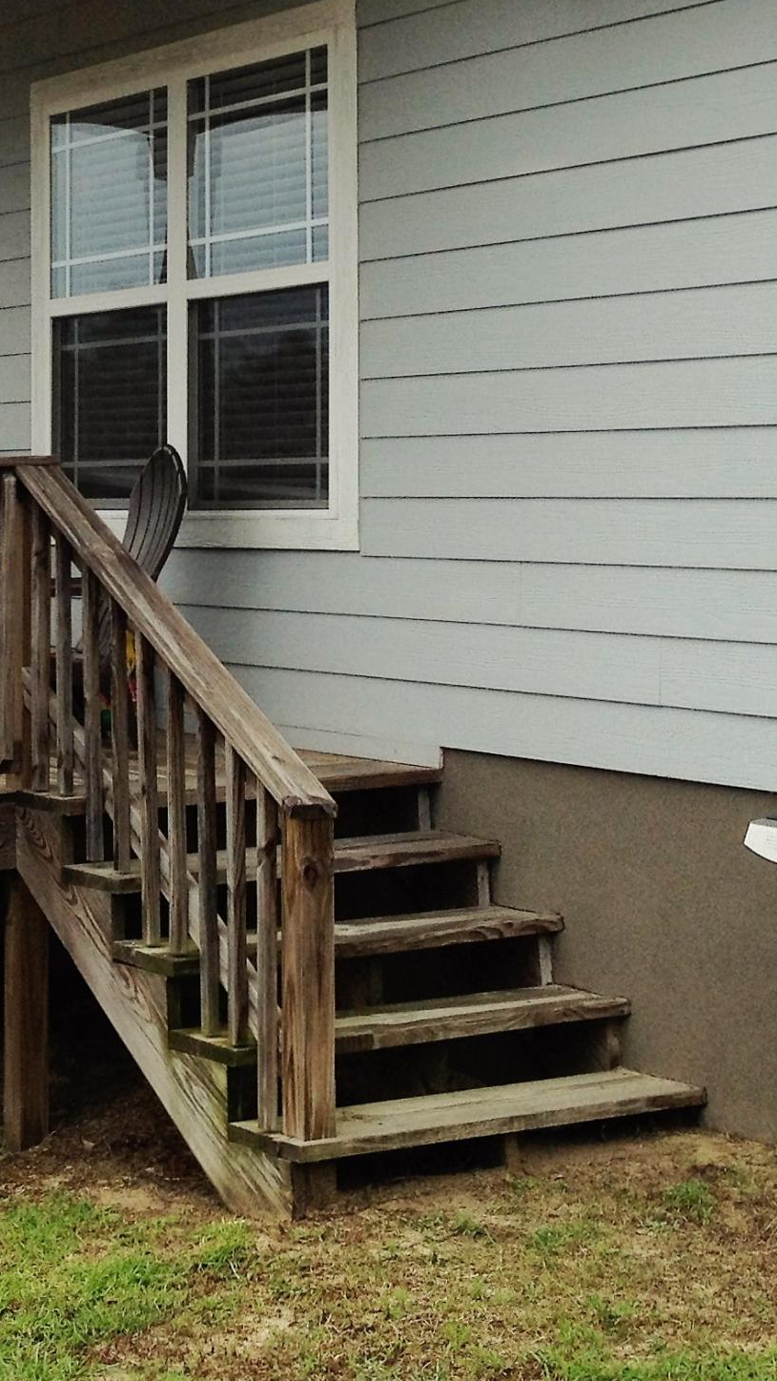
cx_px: -5
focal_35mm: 79
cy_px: 348
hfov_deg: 15.0
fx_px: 2892
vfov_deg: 26.5
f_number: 2.4
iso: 50
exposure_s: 1/546
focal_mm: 4.28
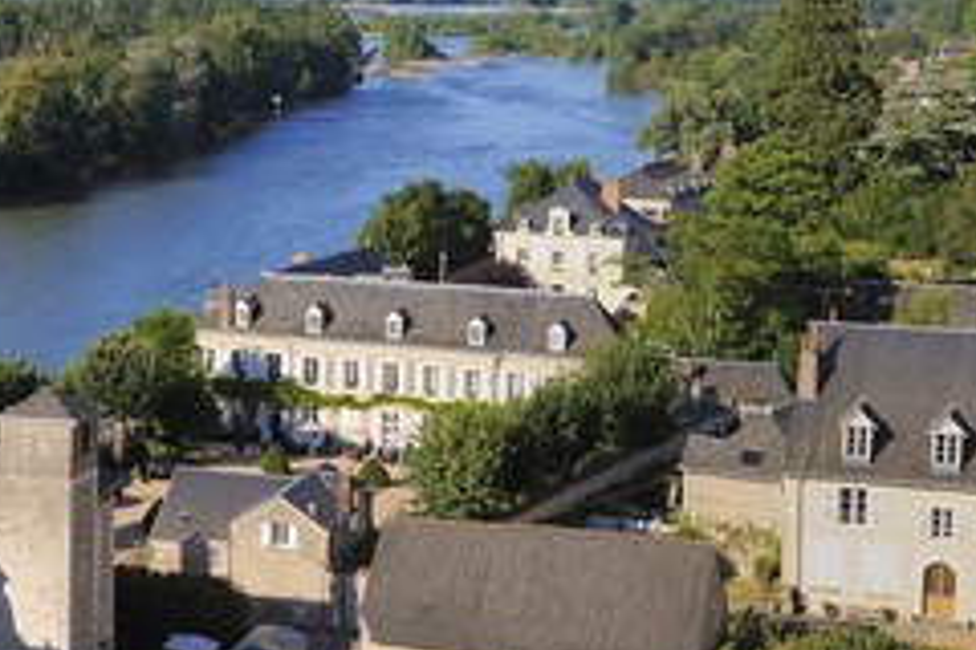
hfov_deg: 23.7
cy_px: 268
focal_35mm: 84
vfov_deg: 16.3
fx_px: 2277
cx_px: 138
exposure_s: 1/160
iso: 200
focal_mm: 48
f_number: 14
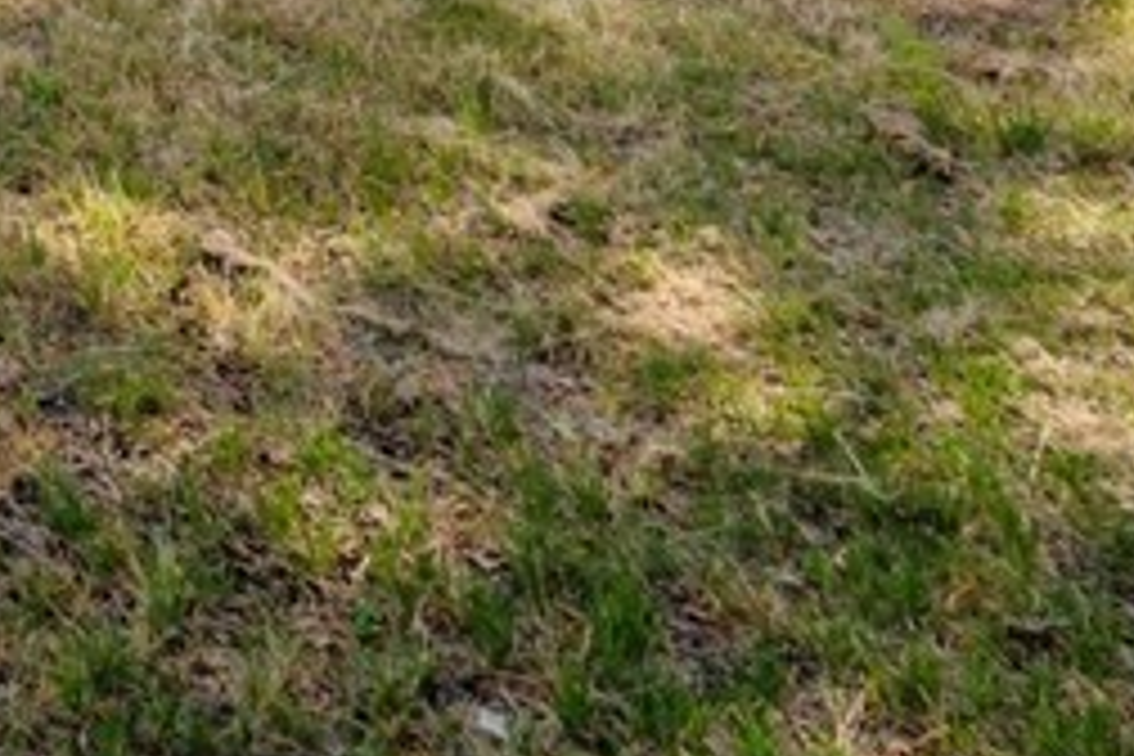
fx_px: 2173
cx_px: -542
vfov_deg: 15.8
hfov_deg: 23.6
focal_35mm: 69
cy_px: -731
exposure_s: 1/400
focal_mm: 16
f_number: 8
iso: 400
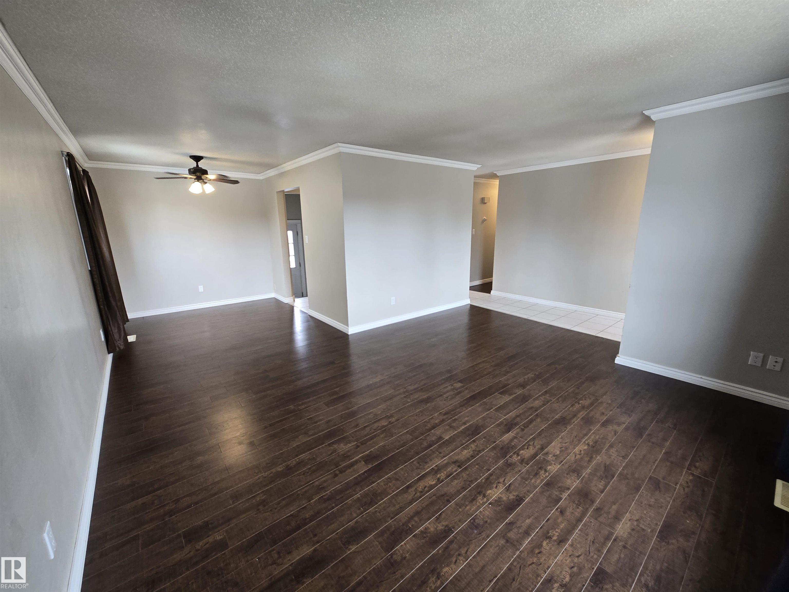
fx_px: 296
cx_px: 394
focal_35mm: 13
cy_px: 296
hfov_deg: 106.2
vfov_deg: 89.9
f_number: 2.2
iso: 125
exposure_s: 1/60
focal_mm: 2.2
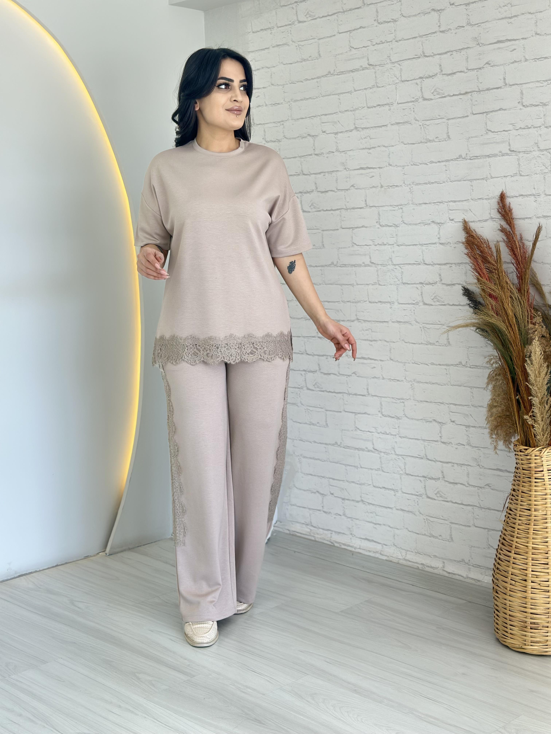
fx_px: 1019
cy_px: 367
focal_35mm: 48
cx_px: 276
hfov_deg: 30.3
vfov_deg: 39.7
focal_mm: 6.86
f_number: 1.78
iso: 80
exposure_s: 1/170
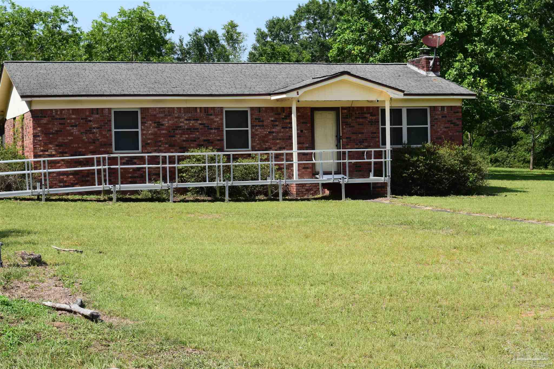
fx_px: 1108
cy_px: 184
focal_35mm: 72
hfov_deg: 28.1
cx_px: 277
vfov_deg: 18.9
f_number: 11
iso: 400
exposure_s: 1/500
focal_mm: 48
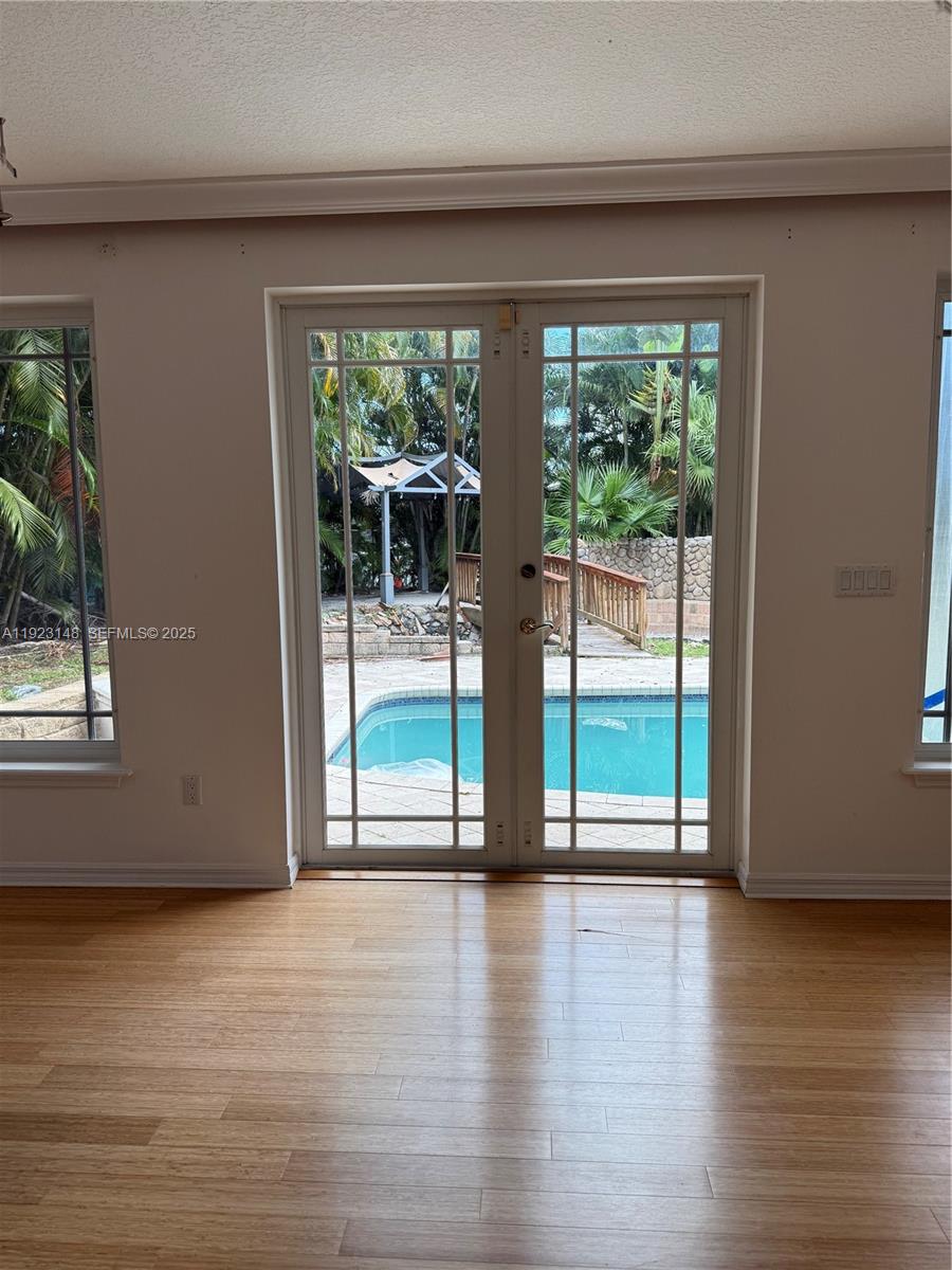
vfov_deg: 71.6
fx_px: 880
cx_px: 476
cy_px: 635
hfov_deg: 56.8
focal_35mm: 24
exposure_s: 1/393
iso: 80
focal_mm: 6.76
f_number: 1.78
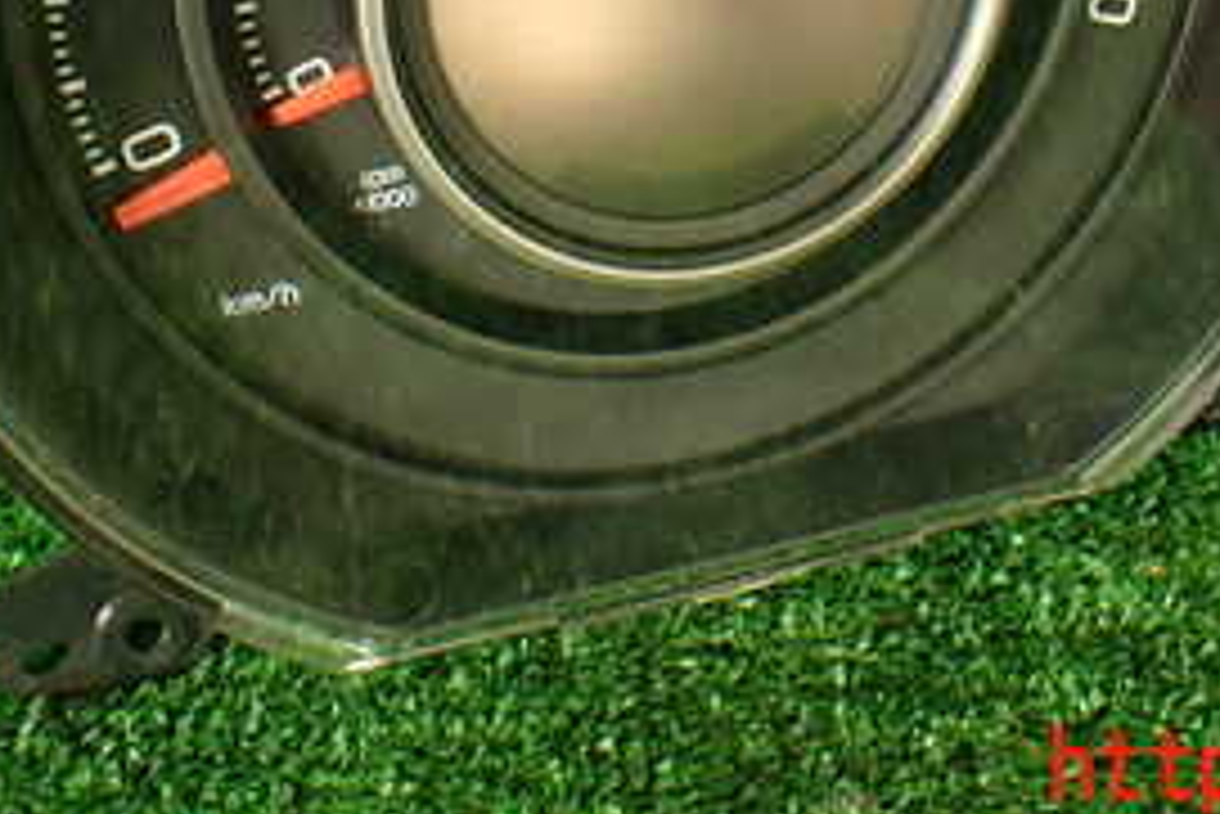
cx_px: 716
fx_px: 2339
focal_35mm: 69
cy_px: -184
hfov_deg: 29.2
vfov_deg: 18.6
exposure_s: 1/60
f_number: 2.3
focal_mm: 5.4
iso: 200
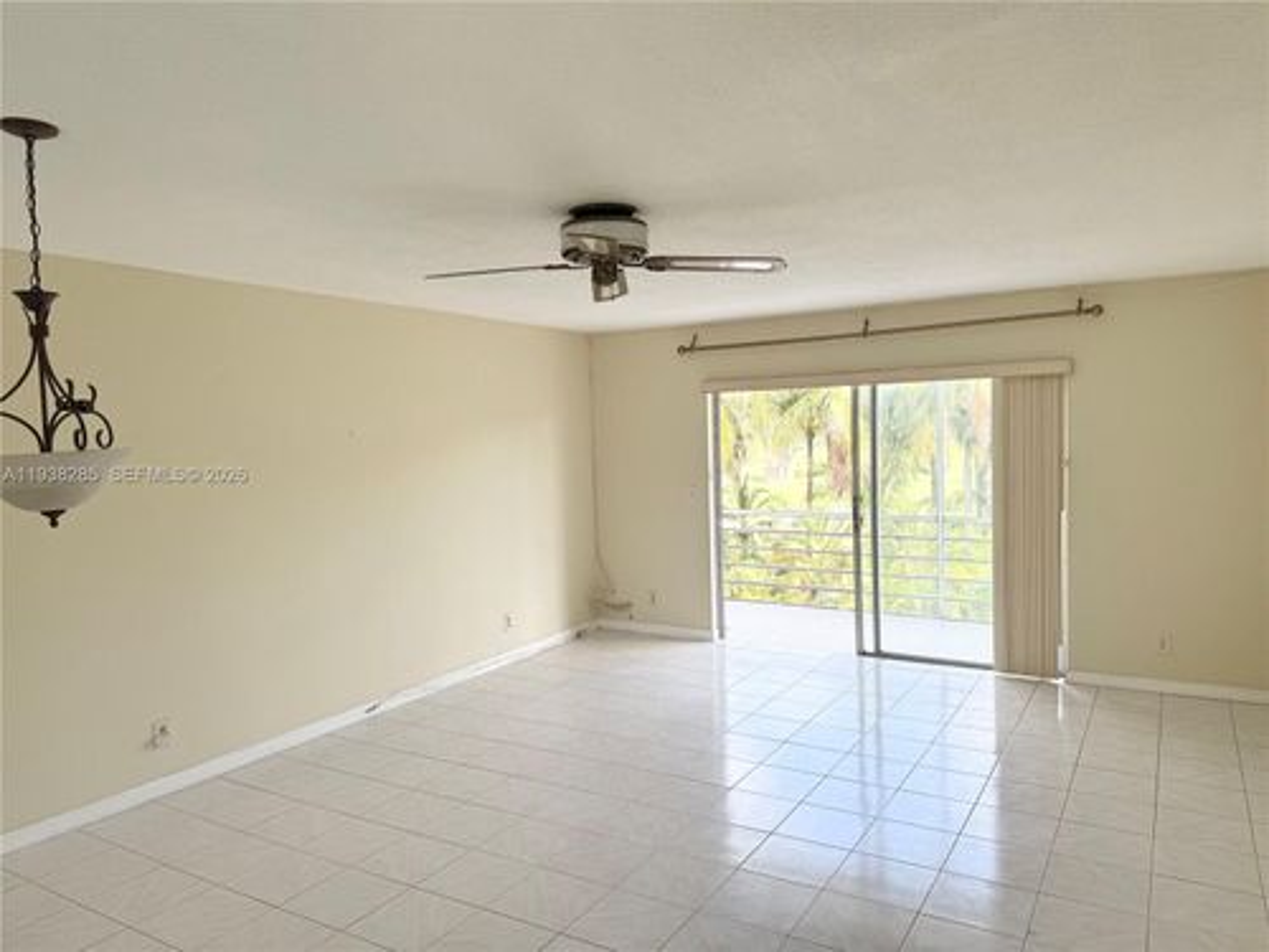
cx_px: 634
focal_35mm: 24
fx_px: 880
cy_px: 476
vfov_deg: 56.8
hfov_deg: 71.6
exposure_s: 1/263
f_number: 1.78
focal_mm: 6.76
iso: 80
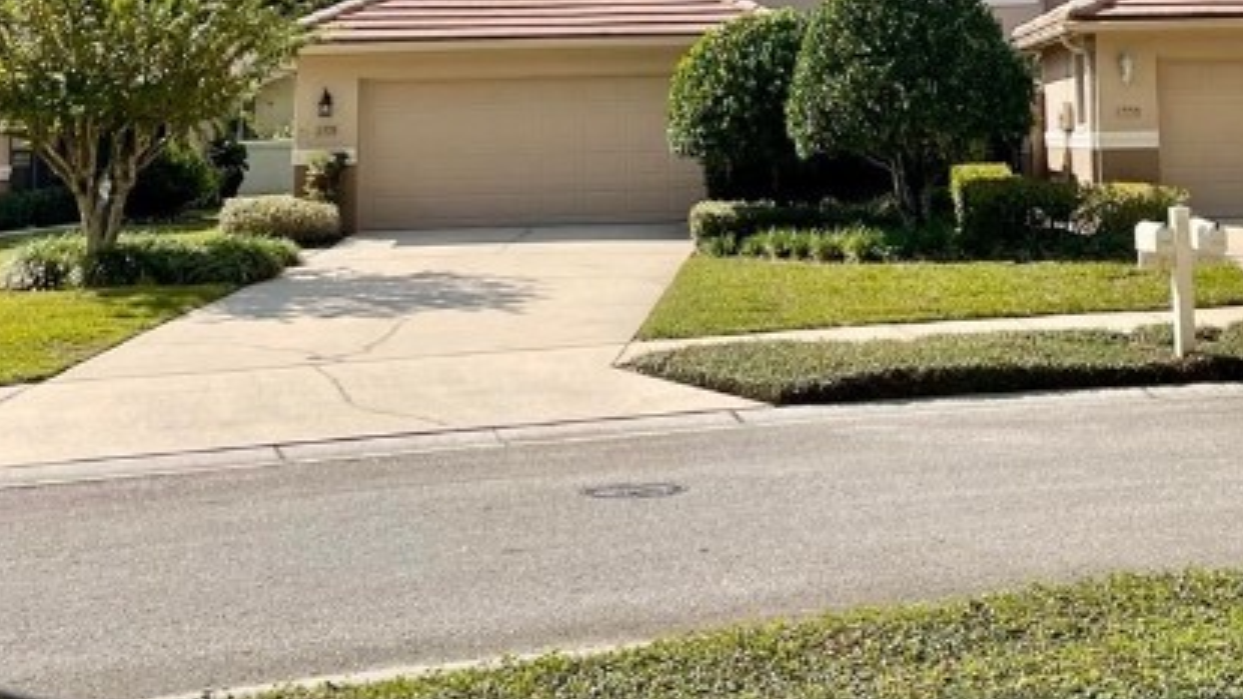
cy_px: -174
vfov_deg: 16.4
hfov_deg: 29.8
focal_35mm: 70
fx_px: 2307
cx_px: 880
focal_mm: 4.2
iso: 32
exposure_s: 1/3610
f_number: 1.6
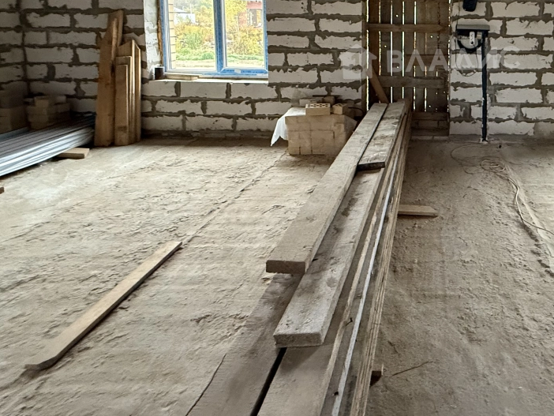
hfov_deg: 64.3
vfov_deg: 50.0
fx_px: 400
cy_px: 58
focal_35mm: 25
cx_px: 429
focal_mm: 2.22
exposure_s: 1/60
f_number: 2.2
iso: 640
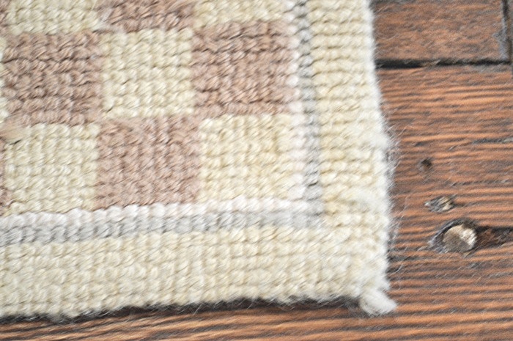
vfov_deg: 16.5
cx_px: 256
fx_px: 1174
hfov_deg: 24.6
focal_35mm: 82
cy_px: 170
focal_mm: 55
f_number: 5.6
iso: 900
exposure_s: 1/15
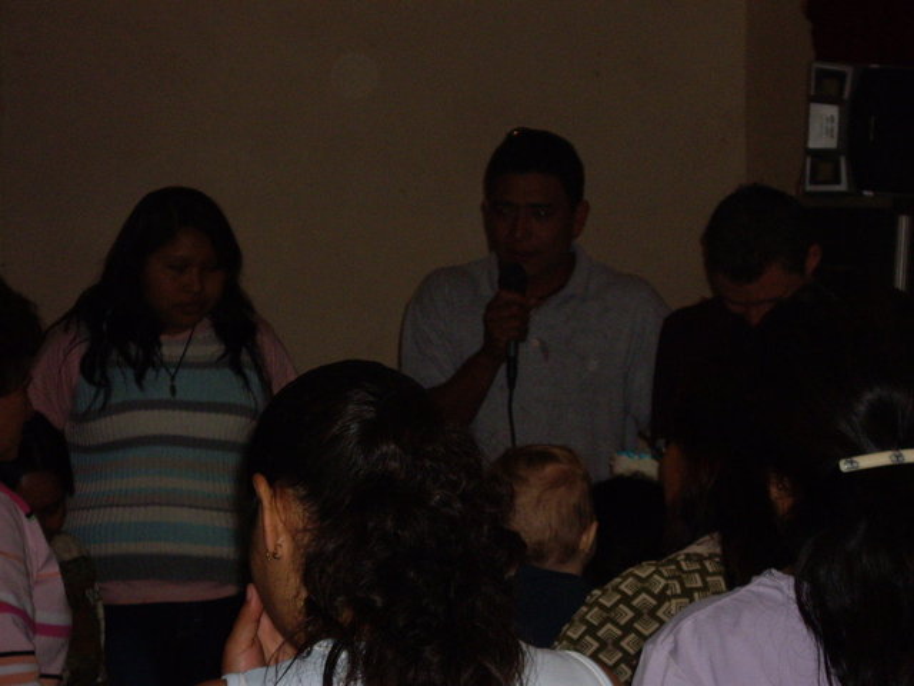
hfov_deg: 17.3
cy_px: 343
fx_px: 3010
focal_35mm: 114
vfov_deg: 13.0
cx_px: 457
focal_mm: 18.6
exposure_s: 1/125
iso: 200
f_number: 5.2
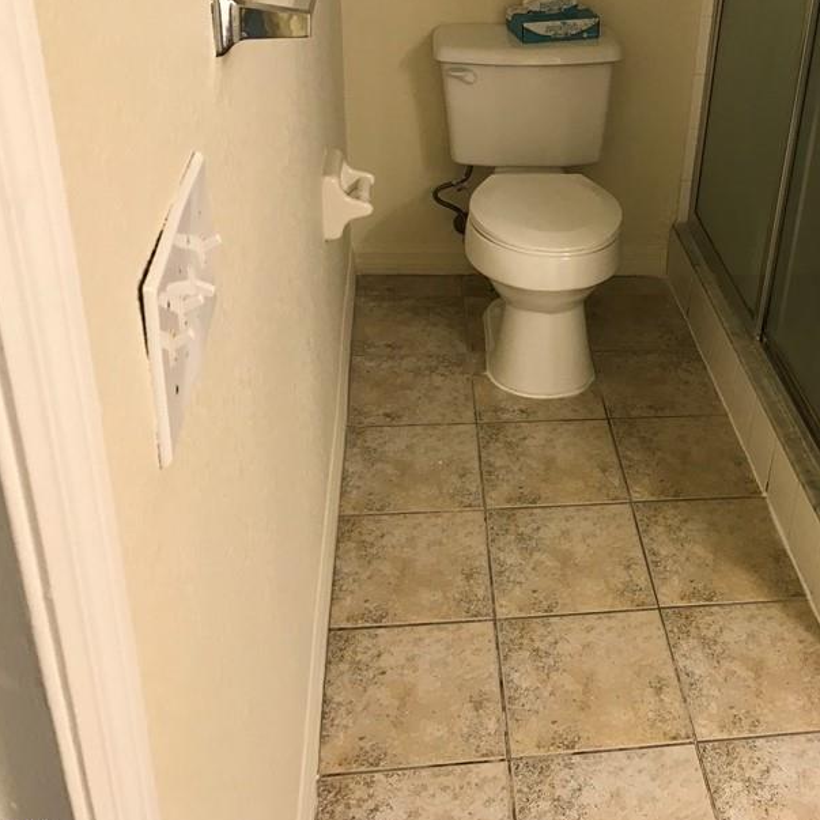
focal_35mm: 42
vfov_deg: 39.8
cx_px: 647
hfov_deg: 38.6
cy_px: 318
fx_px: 1126
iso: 32
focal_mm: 3.99
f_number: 1.8
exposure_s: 1/30
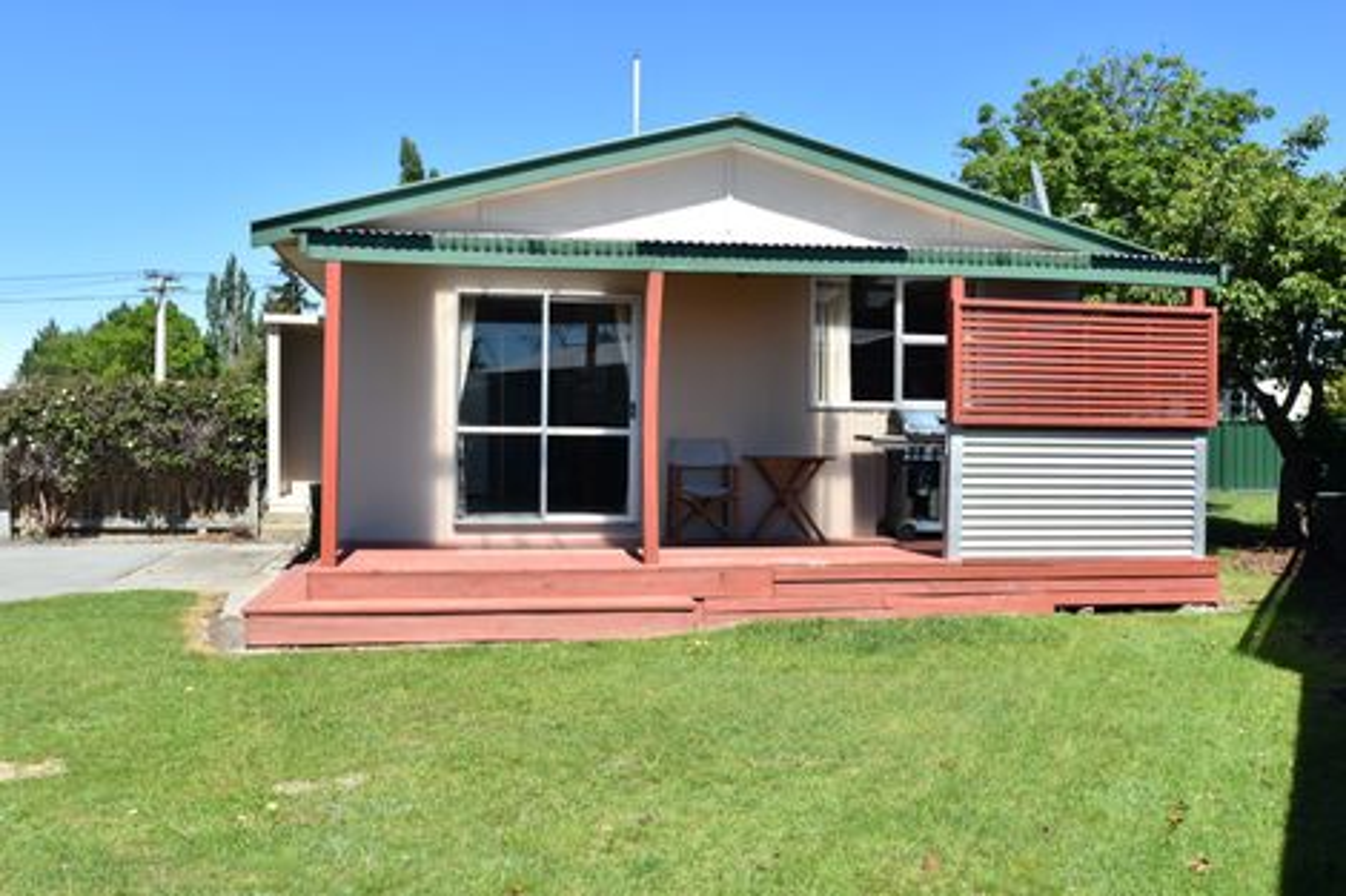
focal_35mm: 32
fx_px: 1177
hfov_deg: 59.5
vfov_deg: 41.7
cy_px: 448
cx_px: 673
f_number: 9
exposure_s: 1/320
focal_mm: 21
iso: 200
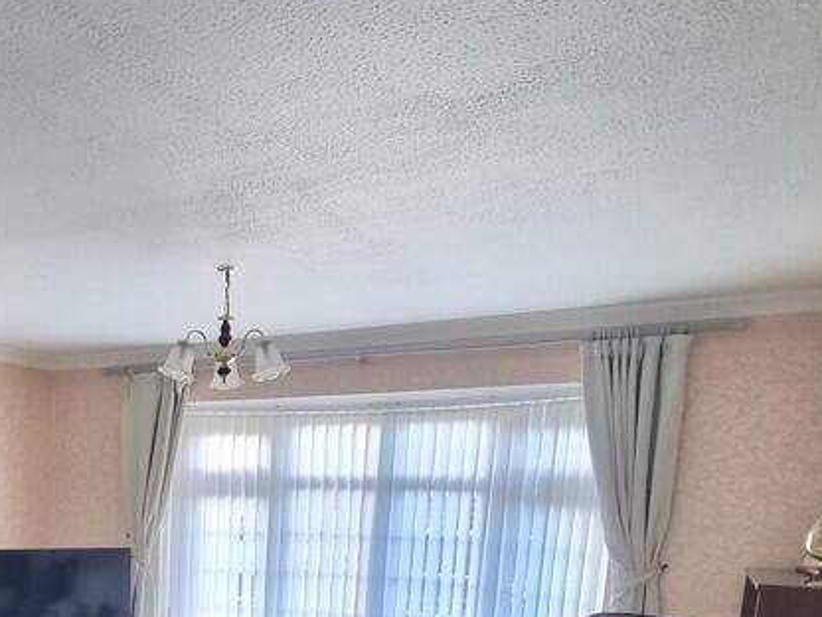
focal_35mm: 32
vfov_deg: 38.4
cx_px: 119
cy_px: 639
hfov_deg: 51.7
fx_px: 760
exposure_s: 1/40
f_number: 2.2
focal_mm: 2.2
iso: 320
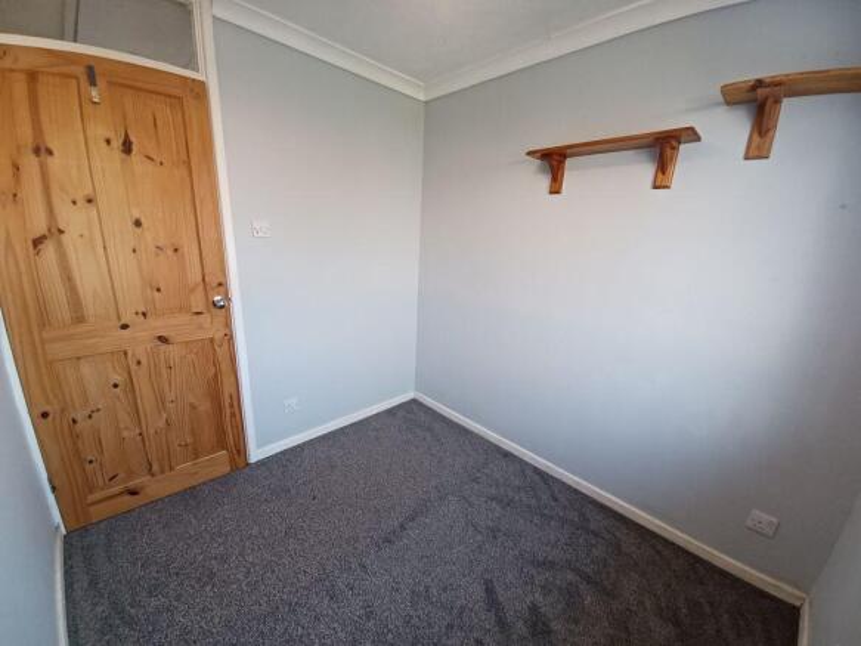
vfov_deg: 89.9
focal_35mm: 13
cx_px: 430
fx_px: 323
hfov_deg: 106.2
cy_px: 323
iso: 125
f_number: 2.2
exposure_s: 1/50
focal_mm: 1.42
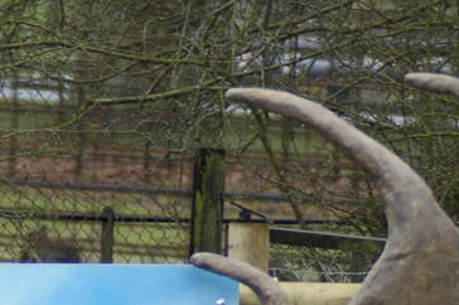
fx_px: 11757
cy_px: 588
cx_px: 42
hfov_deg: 2.2
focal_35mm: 923
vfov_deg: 1.5
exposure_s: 1/250
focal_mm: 140
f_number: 4.5
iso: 320
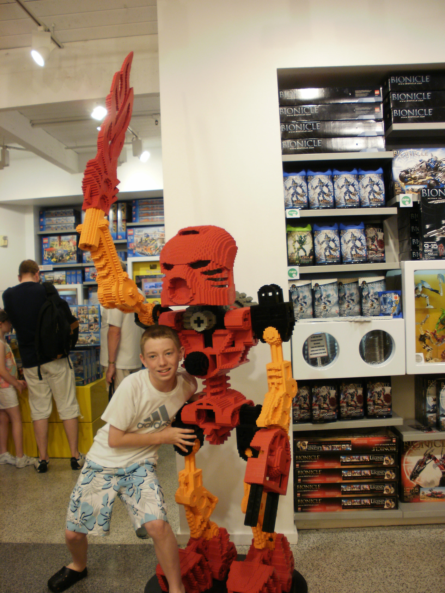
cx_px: 222
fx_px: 617
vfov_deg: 51.4
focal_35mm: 36
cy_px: 296
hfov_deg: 39.7
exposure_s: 1/40
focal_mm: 6.3
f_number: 3.5
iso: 100
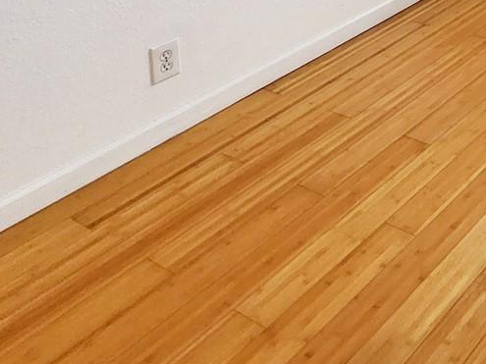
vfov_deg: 24.4
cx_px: 683
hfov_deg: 30.7
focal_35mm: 42
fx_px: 590
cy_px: -218
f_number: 2.2
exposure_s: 1/60
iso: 50
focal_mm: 1.74
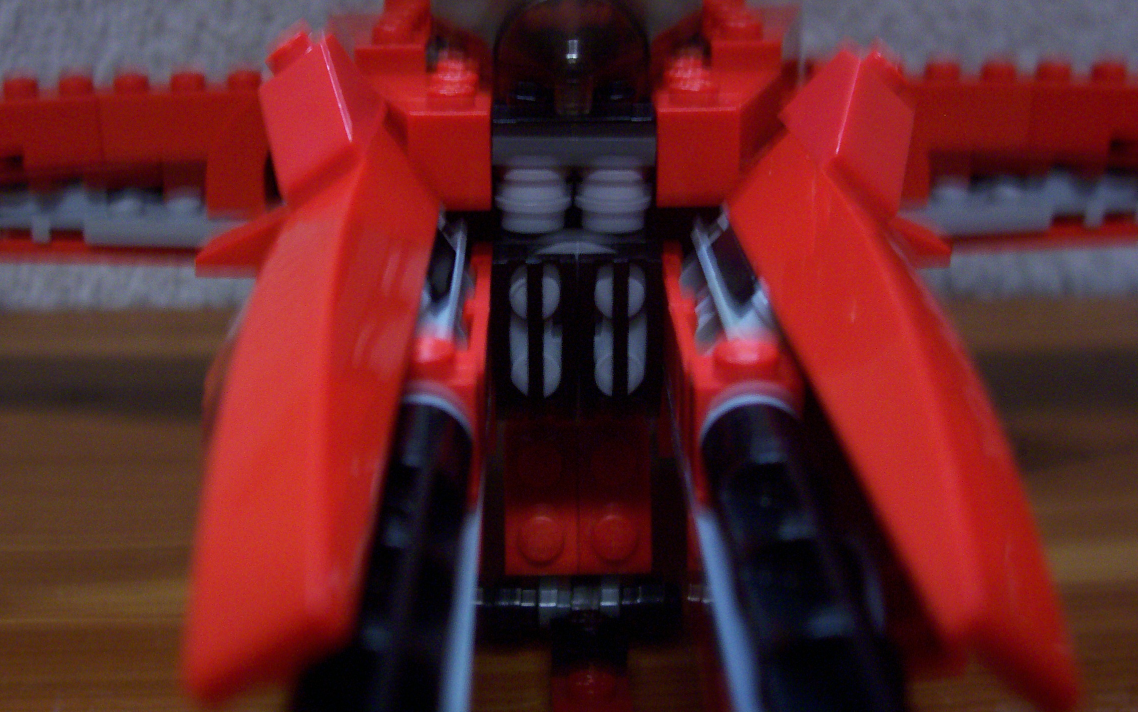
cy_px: 313
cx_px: 569
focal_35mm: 45
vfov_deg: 28.6
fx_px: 1396
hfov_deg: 44.4
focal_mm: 7
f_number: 2.9
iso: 160
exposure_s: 1/8
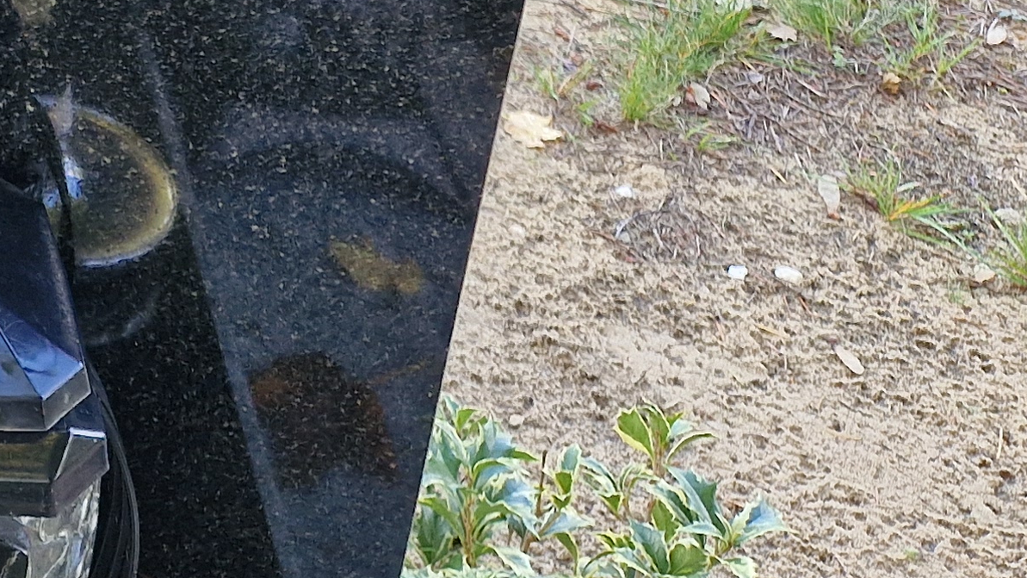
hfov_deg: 20.8
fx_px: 2287
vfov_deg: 12.4
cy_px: -637
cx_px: -583
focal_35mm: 84
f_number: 1.8
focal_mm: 5.4
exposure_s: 1/100
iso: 50
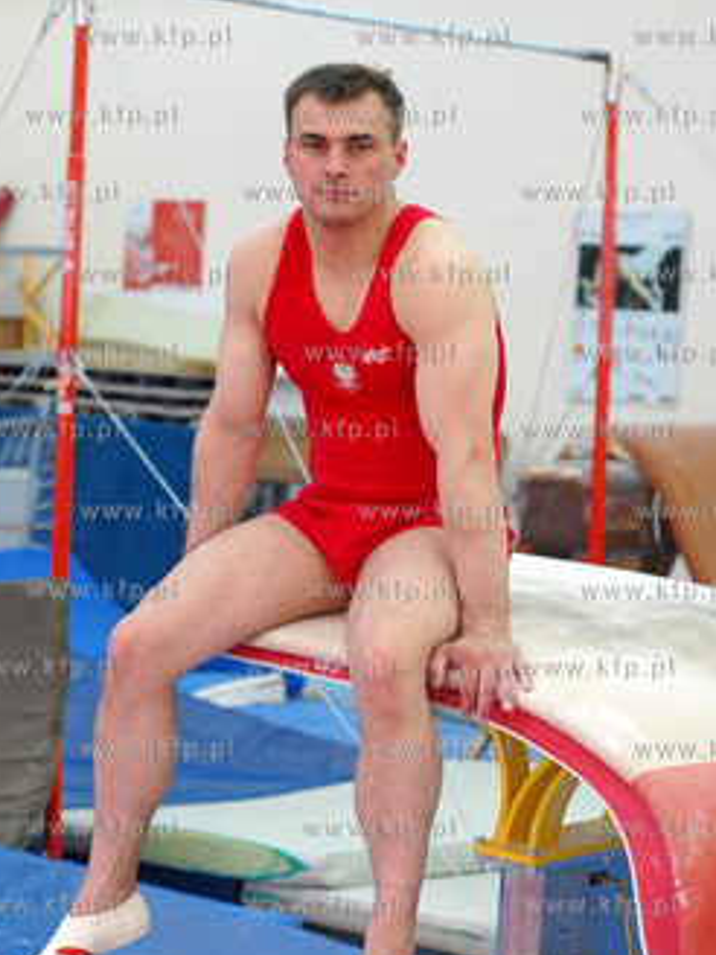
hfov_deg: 16.8
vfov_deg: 22.3
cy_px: 507
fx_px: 2427
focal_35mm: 88
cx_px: 343
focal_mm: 50
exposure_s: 1/100
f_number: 2.8
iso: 400
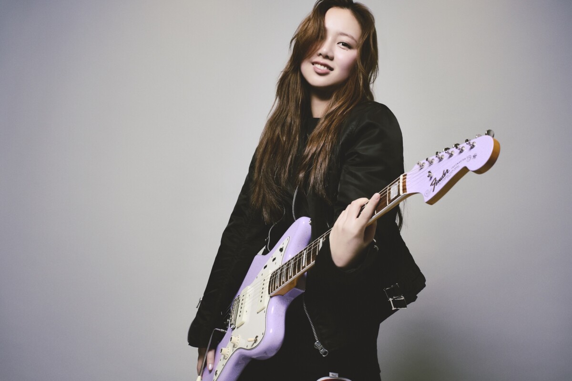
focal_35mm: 40
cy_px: 190
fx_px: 636
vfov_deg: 33.4
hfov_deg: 48.5
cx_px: 286
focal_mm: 40
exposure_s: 1/125
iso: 400
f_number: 11
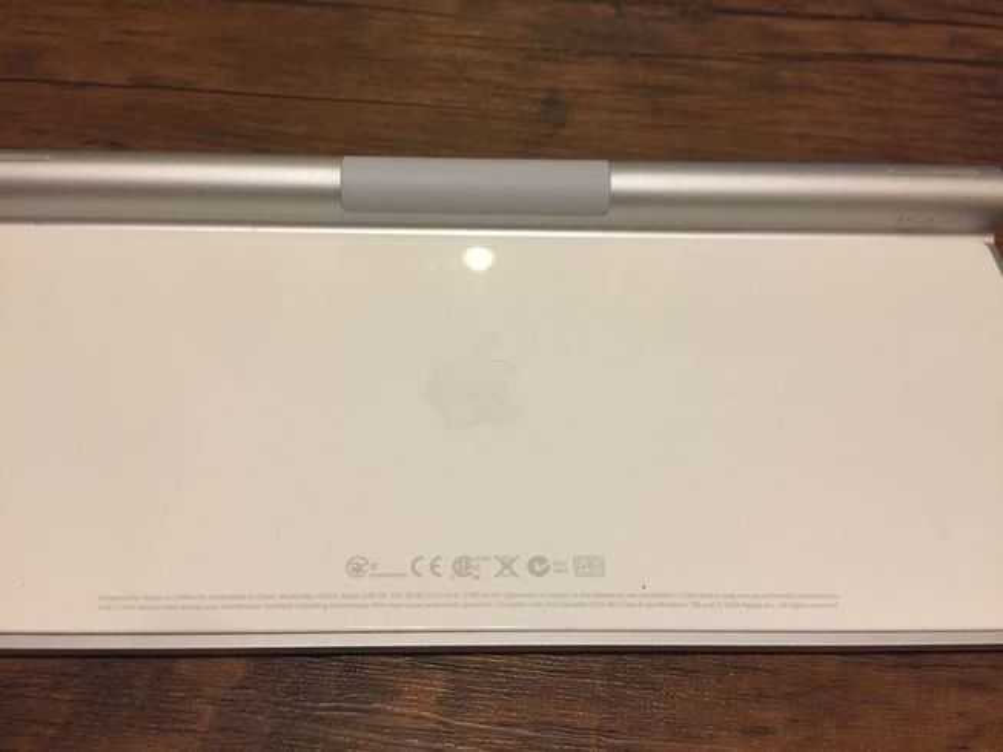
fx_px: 840
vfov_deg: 48.2
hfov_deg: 61.7
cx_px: 502
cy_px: 376
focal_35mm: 29
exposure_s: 1/33
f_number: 2.2
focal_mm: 4.15
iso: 125
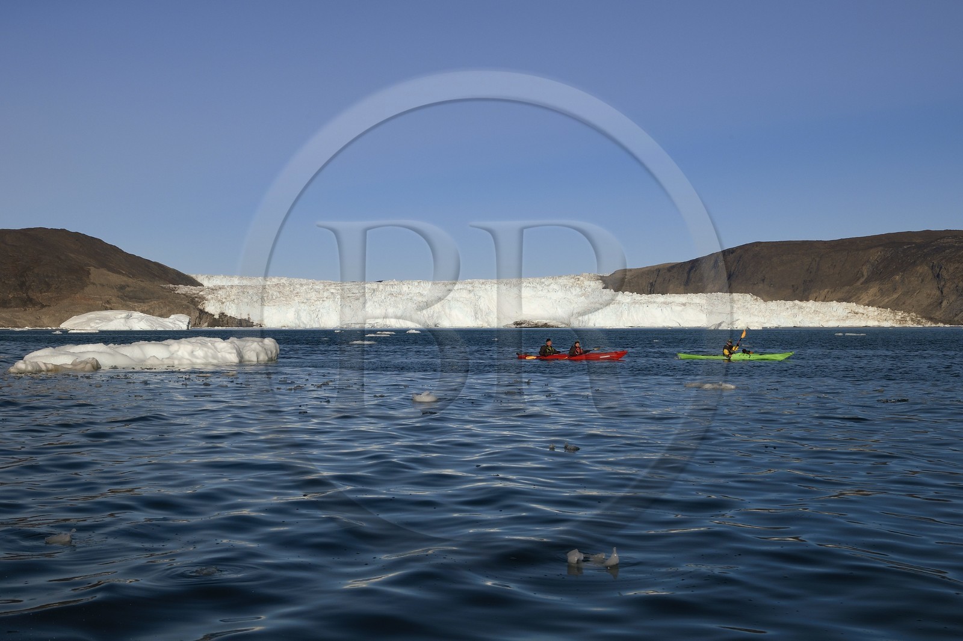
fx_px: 1284
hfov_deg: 41.1
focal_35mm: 48
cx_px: 482
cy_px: 320
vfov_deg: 28.1
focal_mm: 48
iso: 400
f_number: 14
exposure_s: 1/1000
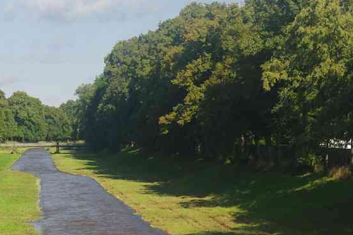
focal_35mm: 123
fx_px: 1205
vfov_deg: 11.2
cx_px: 88
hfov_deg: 16.6
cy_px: 134
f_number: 10
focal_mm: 45
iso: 200
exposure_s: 1/80
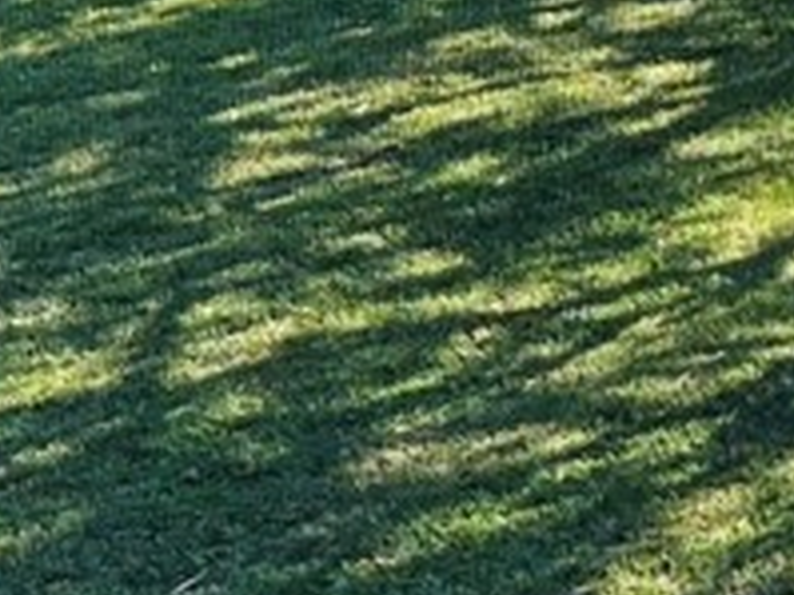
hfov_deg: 13.3
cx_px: 1408
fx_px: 3072
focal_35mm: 134
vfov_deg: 10.4
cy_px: -467
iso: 50
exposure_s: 1/443
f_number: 1.6
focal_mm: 5.1
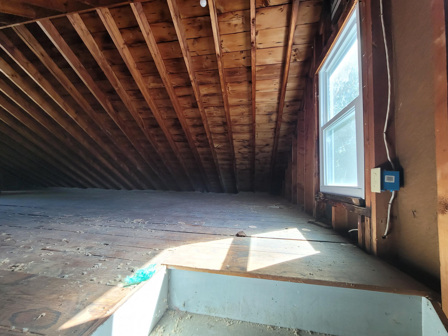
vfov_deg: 89.9
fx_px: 168
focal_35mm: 13
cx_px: 224
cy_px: 168
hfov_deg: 106.2
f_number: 2.2
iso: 125
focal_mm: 2.2
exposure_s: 1/60
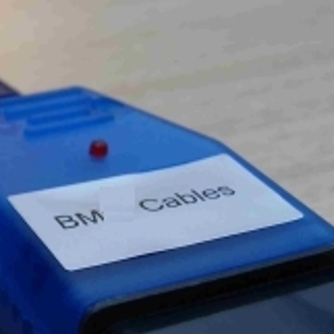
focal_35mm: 94
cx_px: -15
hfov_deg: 17.9
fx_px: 1026
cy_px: 258
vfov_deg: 18.3
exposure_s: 1/40
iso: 100
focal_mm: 18
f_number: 5
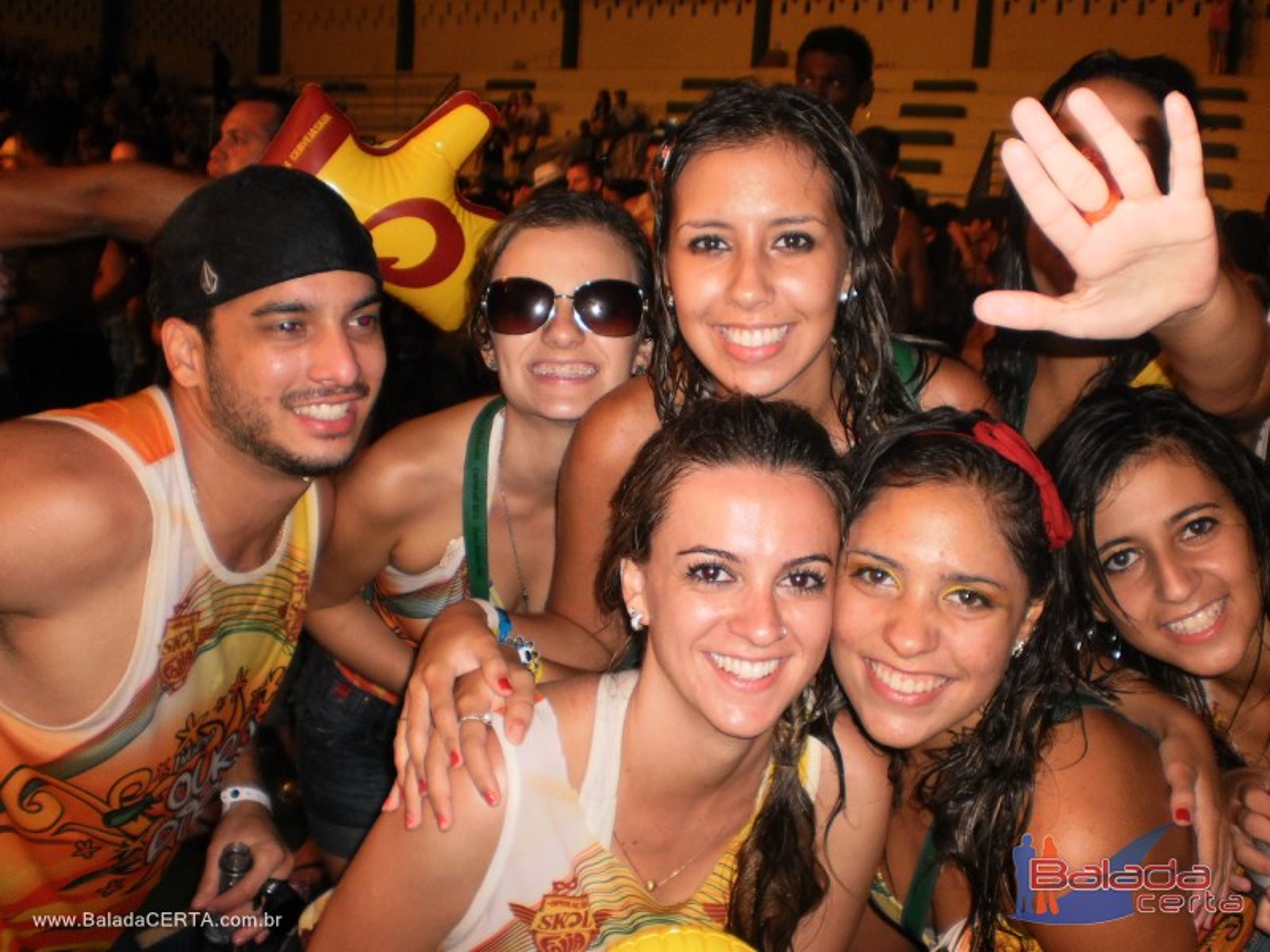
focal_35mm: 36
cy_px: 476
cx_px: 635
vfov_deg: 39.7
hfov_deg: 51.4
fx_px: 1321
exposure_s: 1/30
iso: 125
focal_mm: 6.3
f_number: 3.1
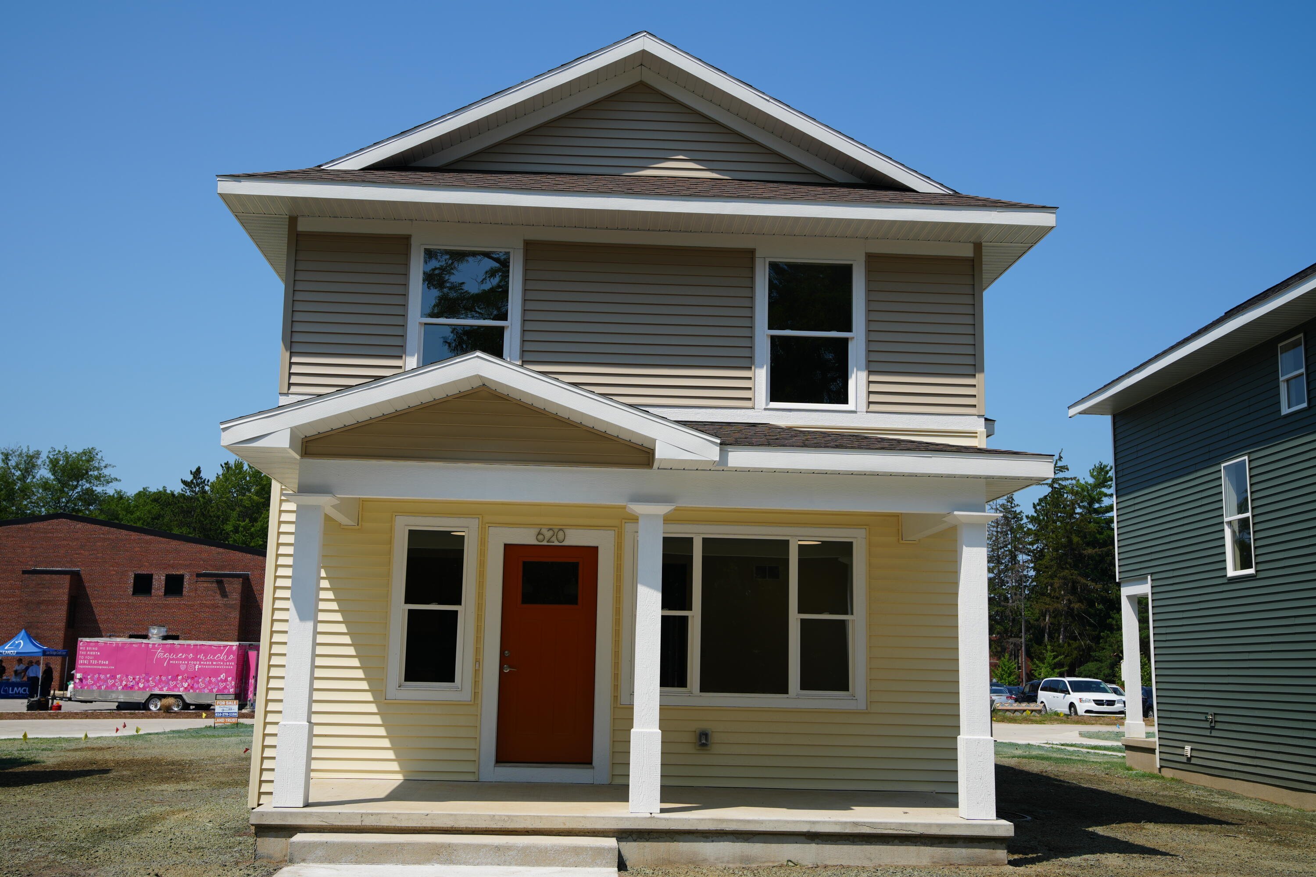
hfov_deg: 49.6
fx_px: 1426
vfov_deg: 34.2
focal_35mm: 39
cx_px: 658
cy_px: 438
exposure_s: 1/800
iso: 100
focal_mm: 39
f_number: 5
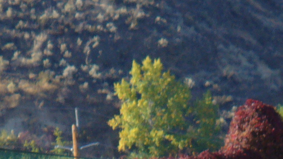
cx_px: 220
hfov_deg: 2.6
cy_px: 277
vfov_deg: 1.4
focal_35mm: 844
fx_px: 6334
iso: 80
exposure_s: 1/250
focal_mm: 36.6
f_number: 4.5
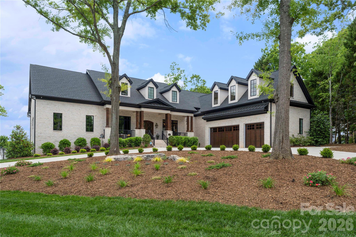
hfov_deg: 73.7
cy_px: 118
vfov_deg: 53.1
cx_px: 178
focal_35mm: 24
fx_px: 237
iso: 500
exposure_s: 1/320
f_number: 9
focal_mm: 24
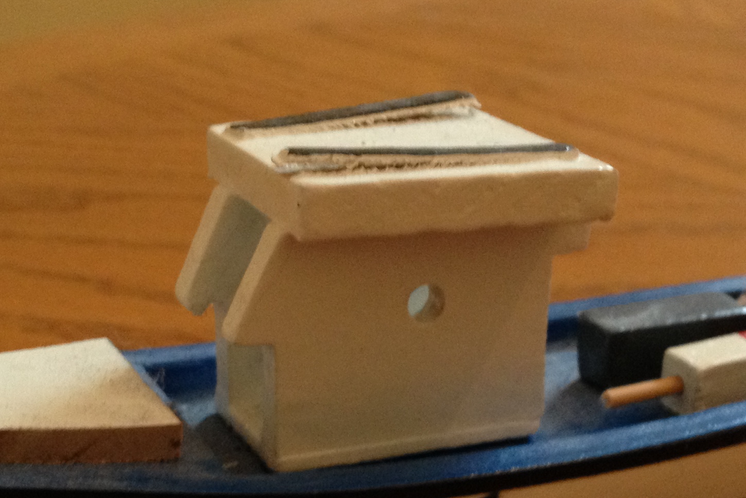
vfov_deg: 16.4
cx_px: 387
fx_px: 1699
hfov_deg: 24.8
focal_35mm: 82
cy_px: 447
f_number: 2.4
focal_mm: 4.28
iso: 250
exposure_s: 1/20
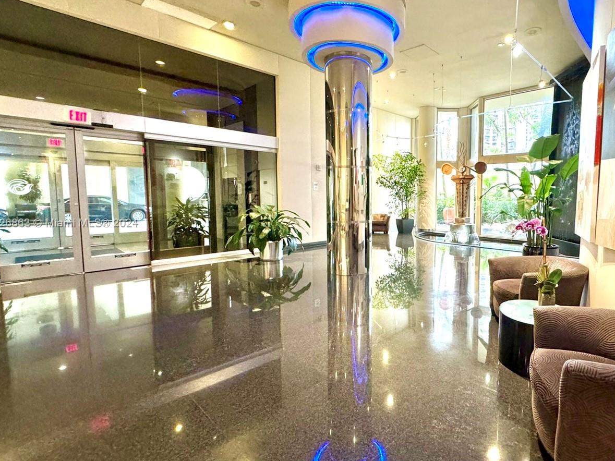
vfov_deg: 68.7
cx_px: 388
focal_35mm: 19
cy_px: 224
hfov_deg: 82.9
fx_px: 338
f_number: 2.2
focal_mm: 2.22
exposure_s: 1/60
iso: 500
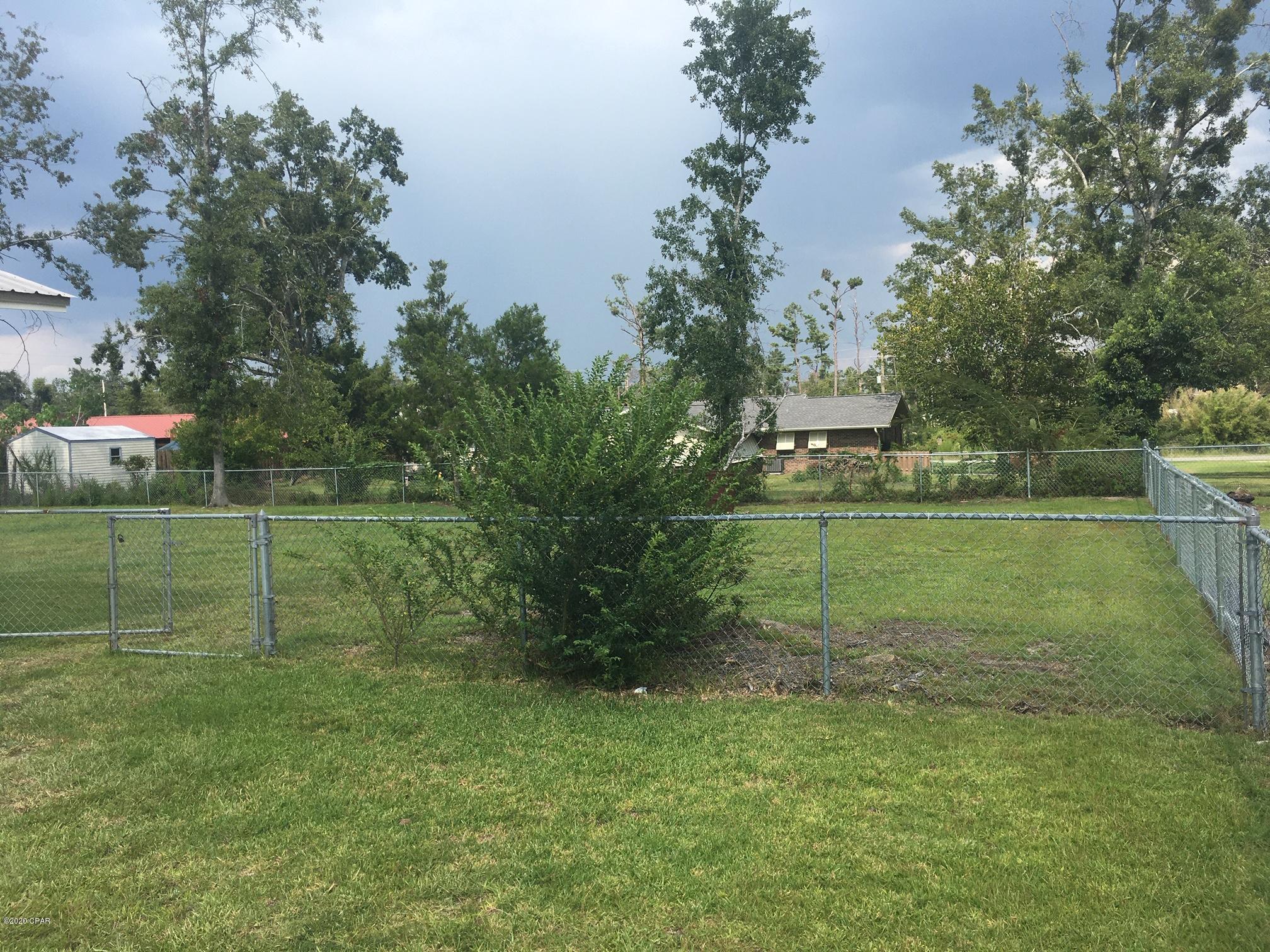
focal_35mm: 29
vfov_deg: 48.2
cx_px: 635
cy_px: 476
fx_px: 1064
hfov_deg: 61.7
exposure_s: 1/1425
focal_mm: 4.15
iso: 25
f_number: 2.2
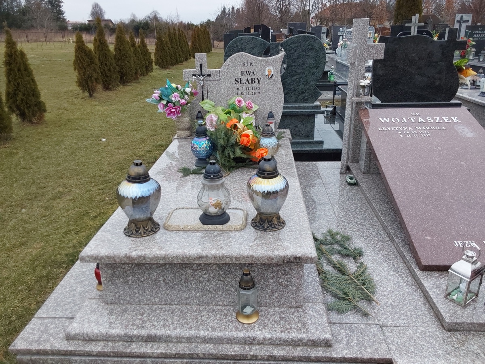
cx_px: 242
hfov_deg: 63.4
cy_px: 182
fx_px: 392
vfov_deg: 49.7
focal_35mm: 28
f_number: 1.9
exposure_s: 1/535
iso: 50
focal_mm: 2.91
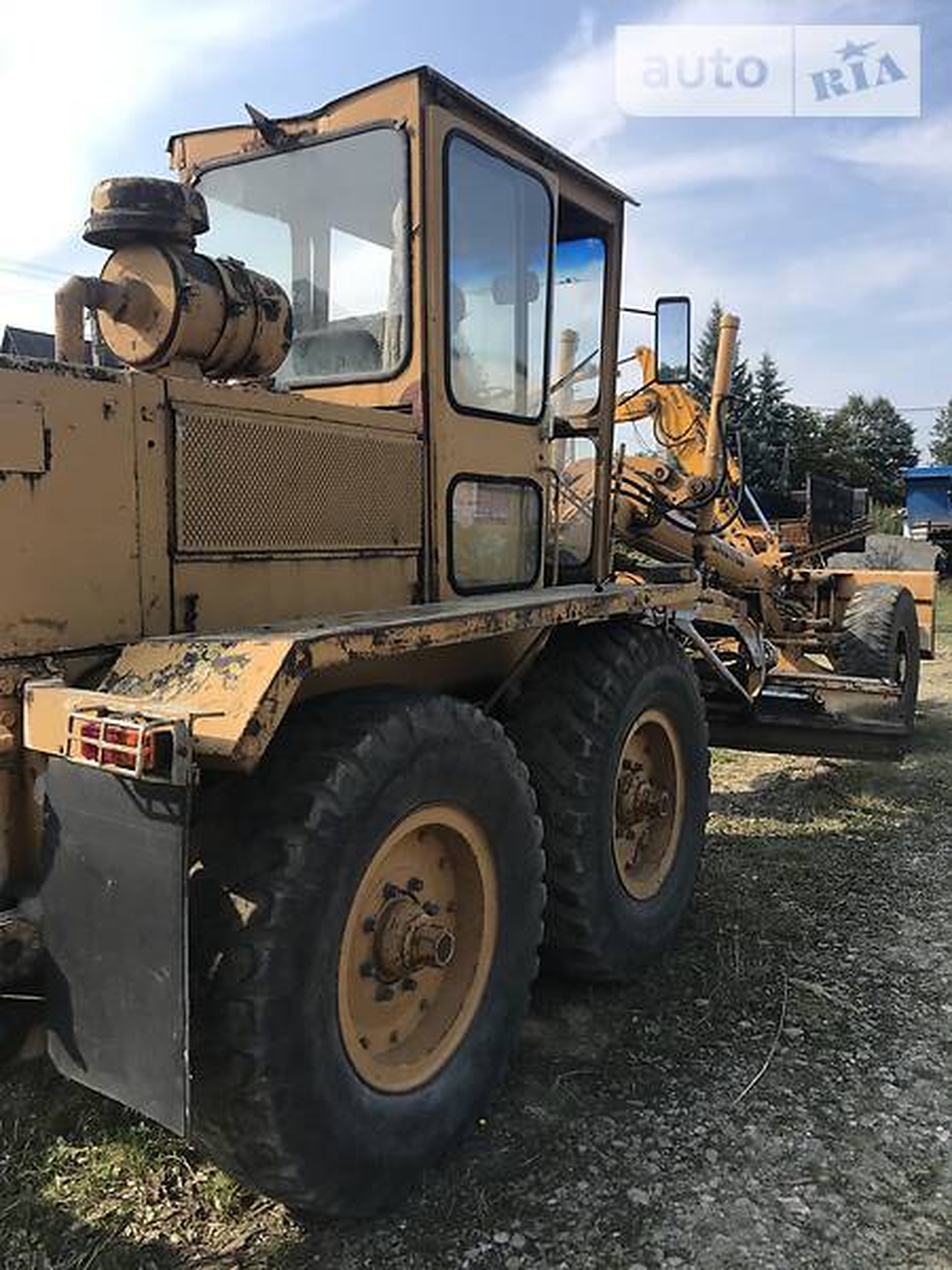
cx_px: 476
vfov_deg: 63.4
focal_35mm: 28
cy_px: 635
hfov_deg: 49.7
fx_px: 1027
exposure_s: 1/1259
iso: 20
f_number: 1.8
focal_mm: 4
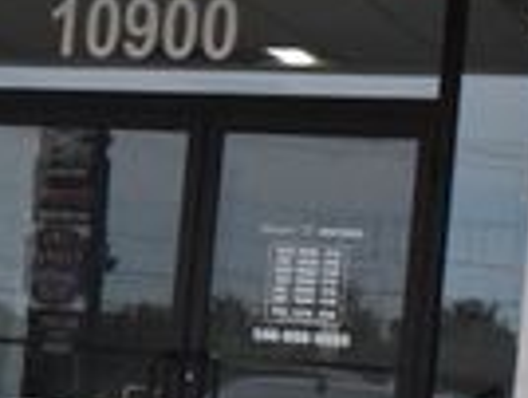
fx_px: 2419
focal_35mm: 158
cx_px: -426
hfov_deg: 11.5
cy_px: 410
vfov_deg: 9.3
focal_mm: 23
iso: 2500
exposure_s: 1/1600
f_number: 14
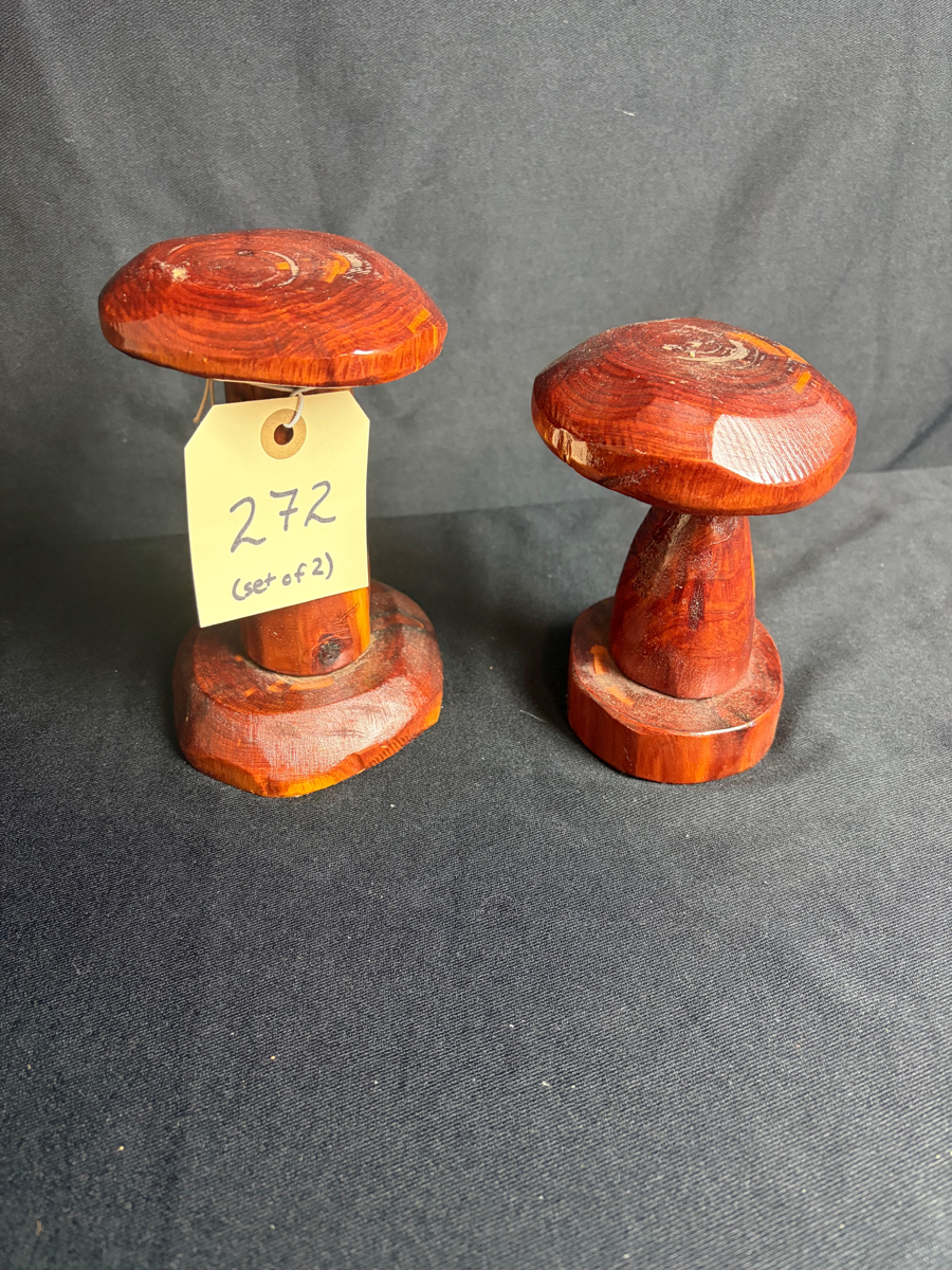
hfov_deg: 53.1
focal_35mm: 26
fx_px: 953
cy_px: 635
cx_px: 476
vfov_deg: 67.3
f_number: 1.6
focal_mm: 5.96
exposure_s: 1/40
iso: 500
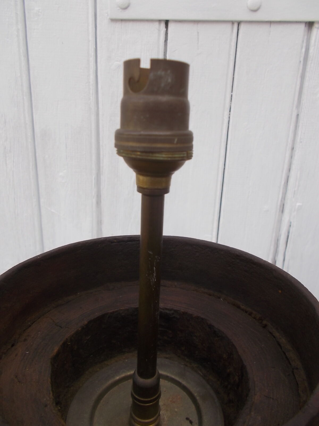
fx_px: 319
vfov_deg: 67.3
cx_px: 160
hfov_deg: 53.1
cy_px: 213
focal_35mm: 26
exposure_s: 1/160
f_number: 3.2
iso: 80
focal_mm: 4.6
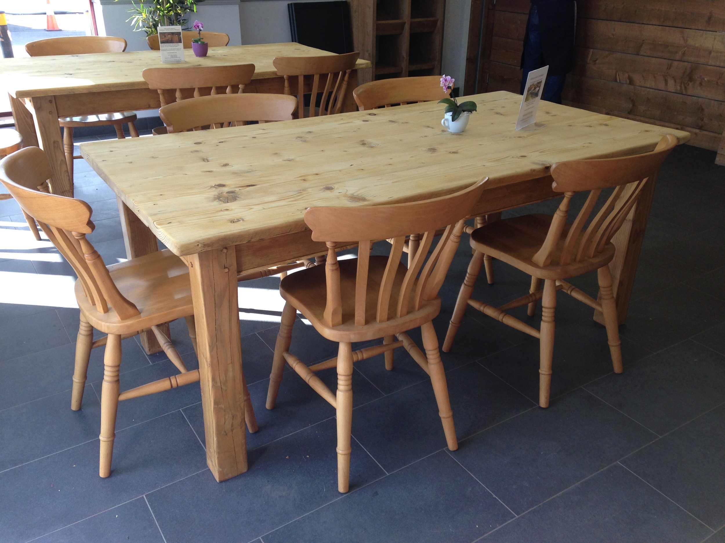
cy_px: 272
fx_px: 691
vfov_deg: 42.9
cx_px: 362
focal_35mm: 33
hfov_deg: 55.4
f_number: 2.4
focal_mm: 4.12
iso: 64
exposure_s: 1/120
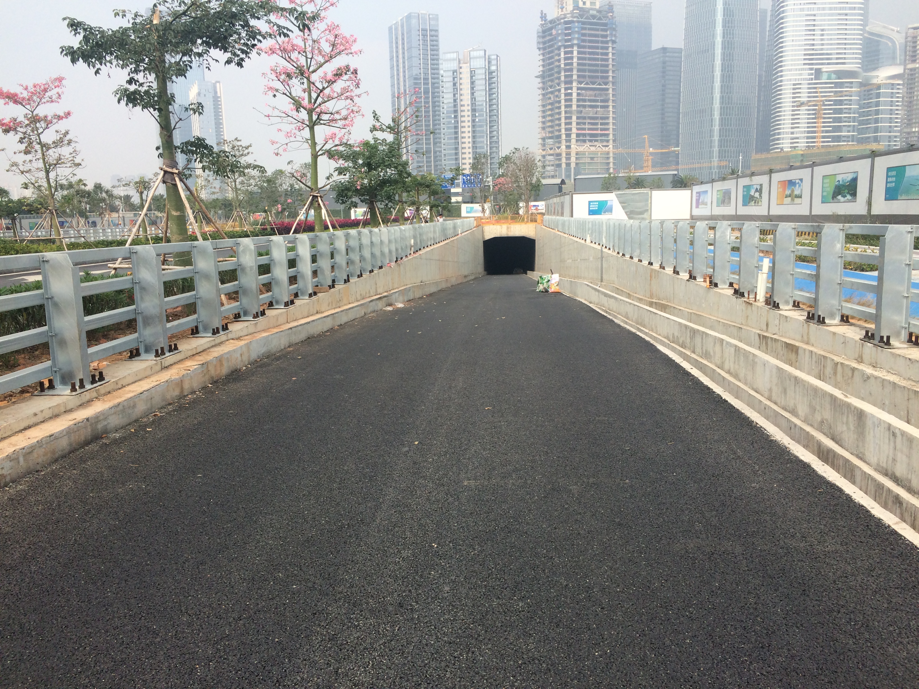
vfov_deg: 48.2
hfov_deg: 61.7
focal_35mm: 29
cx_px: 460
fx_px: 770
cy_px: 344
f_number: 2.2
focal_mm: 4.15
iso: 32
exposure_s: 1/1866
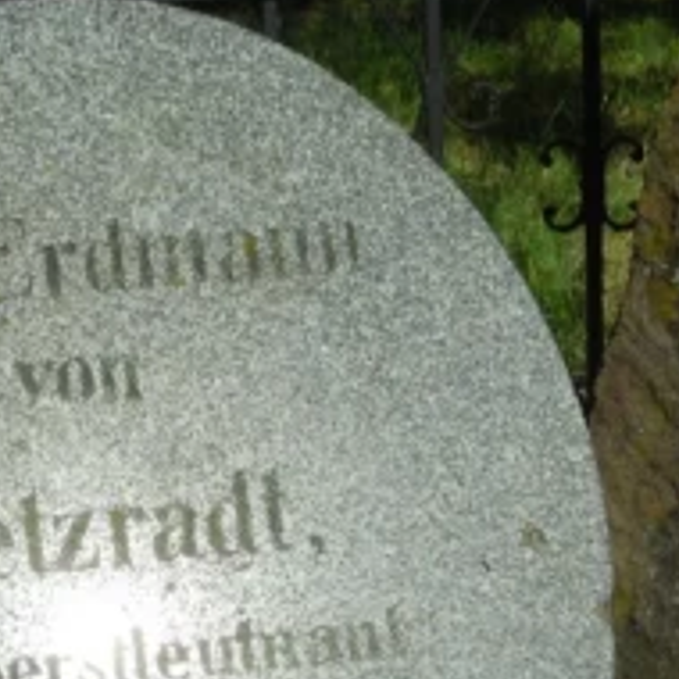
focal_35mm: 105
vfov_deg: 16.4
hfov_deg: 16.5
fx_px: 2330
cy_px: 604
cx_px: 166
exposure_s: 1/1600
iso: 400
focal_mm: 8.7
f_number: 8
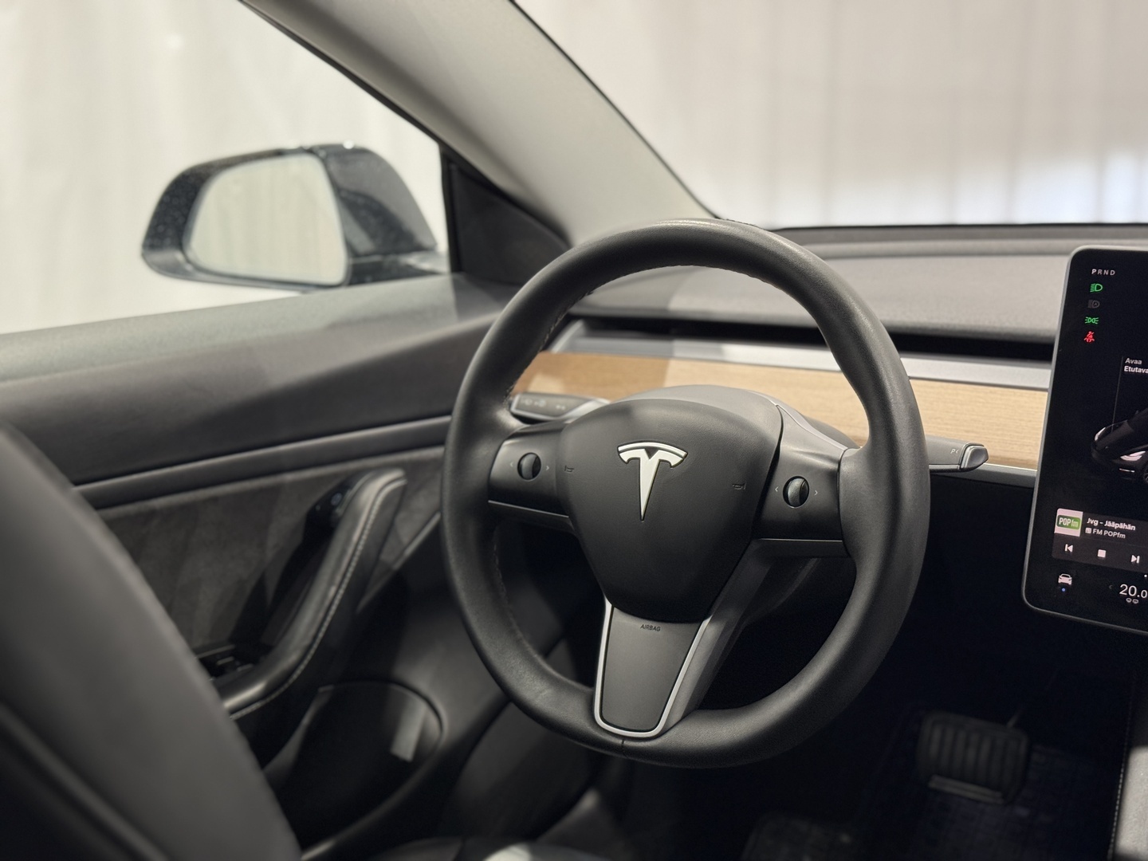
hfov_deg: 39.7
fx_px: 1592
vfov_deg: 30.3
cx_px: 574
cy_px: 430
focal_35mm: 48
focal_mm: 6.76
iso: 160
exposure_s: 1/50
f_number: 1.78
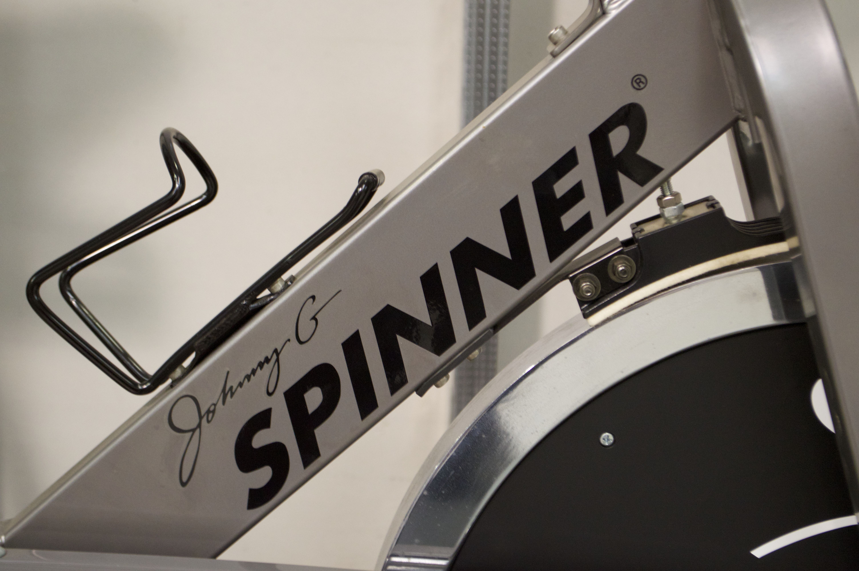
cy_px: 286
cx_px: 430
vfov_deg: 18.9
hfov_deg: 28.1
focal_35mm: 72
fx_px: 1716
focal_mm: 48
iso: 1100
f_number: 5.3
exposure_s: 1/15
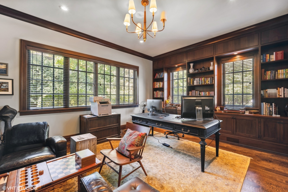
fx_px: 120
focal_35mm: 15
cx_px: 144
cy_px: 96
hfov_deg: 100.4
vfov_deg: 77.3
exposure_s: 1/1.43
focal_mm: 15
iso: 200
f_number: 9.5
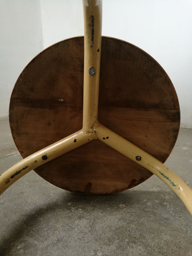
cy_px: 128
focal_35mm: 27
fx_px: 200
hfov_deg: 51.4
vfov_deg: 65.3
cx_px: 96
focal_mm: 4.5
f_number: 2.2
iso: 160
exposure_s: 1/60
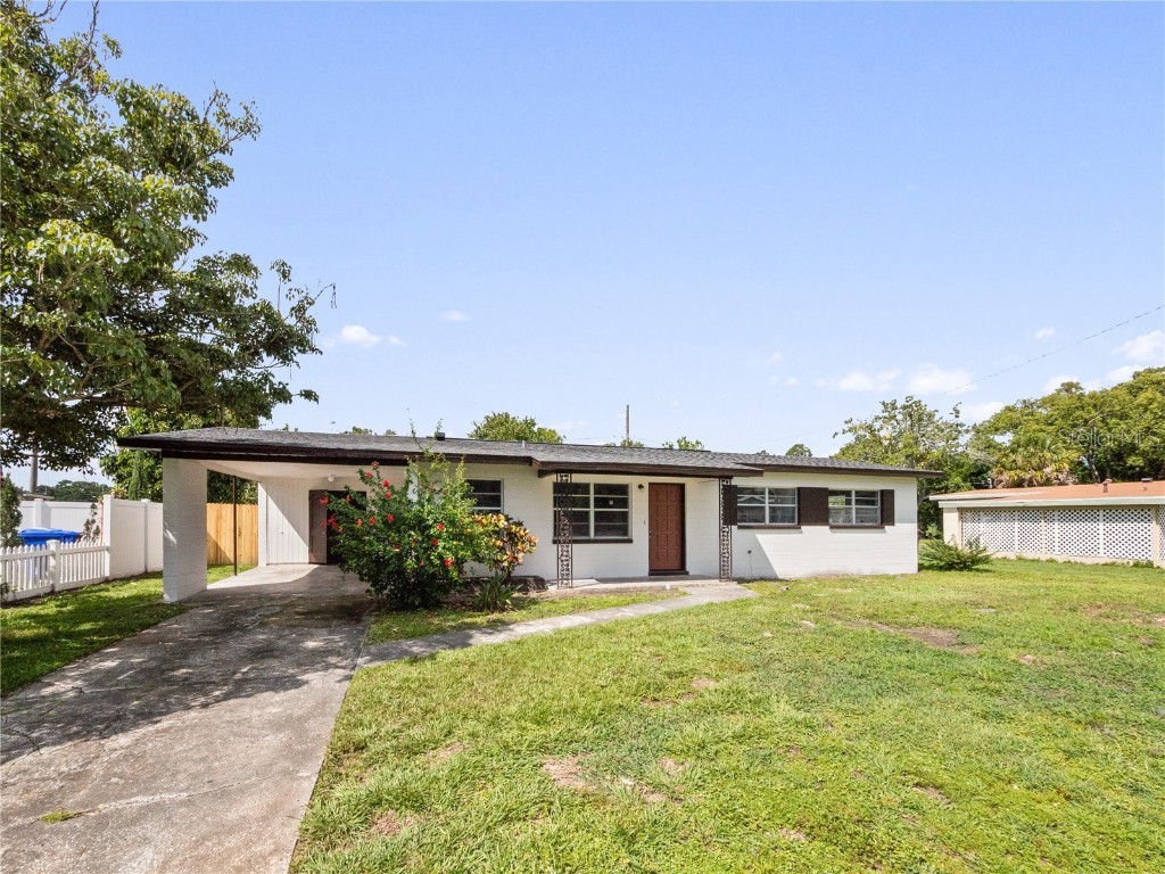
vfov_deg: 85.7
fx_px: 471
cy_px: 437
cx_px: 582
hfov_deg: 102.1
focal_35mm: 14
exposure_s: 1/1250
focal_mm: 7
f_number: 11
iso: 200
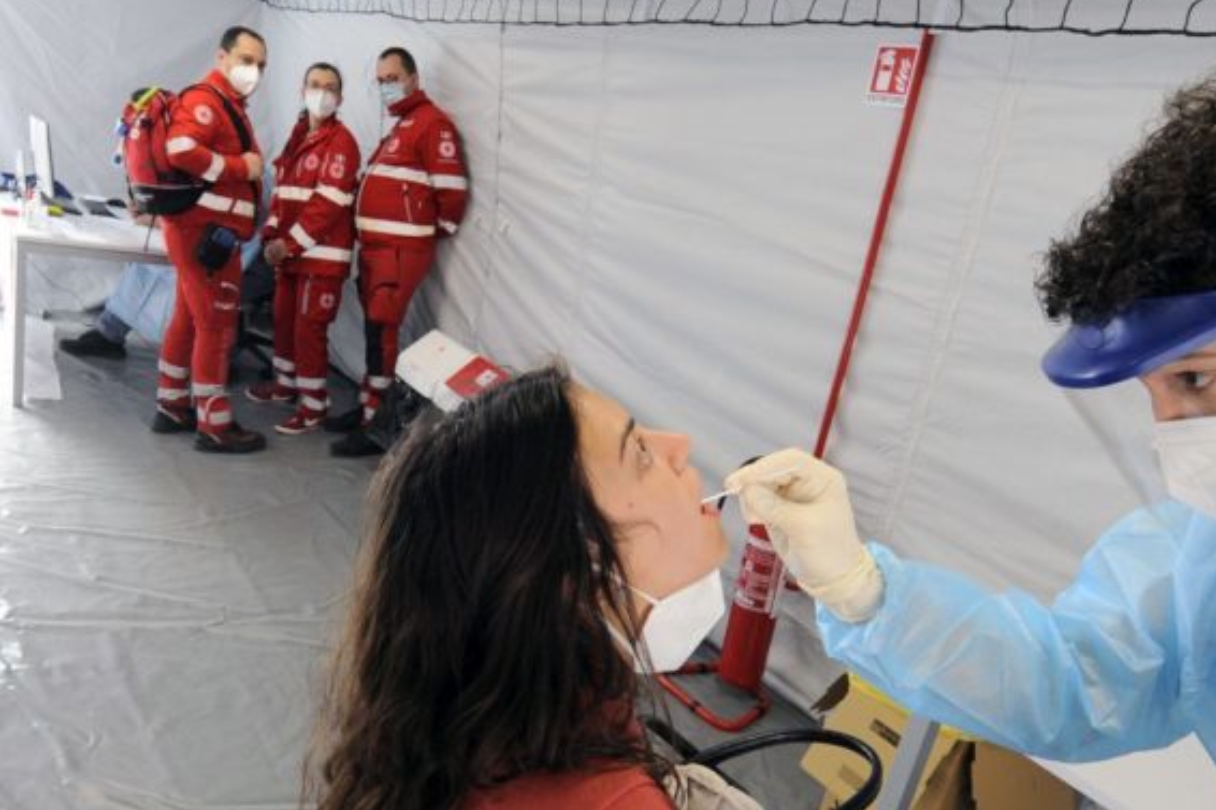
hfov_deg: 86.0
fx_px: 642
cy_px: 537
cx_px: 722
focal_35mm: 19
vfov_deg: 63.0
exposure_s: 1/100
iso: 1600
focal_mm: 14
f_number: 6.3
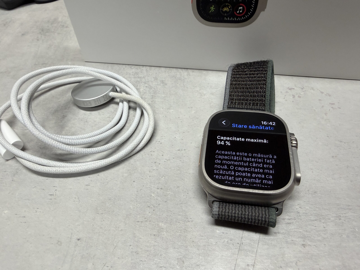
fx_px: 250
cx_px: 180
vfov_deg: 56.8
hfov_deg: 71.6
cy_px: 135
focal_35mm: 24
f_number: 2.2
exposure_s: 1/100
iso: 200
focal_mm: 2.22
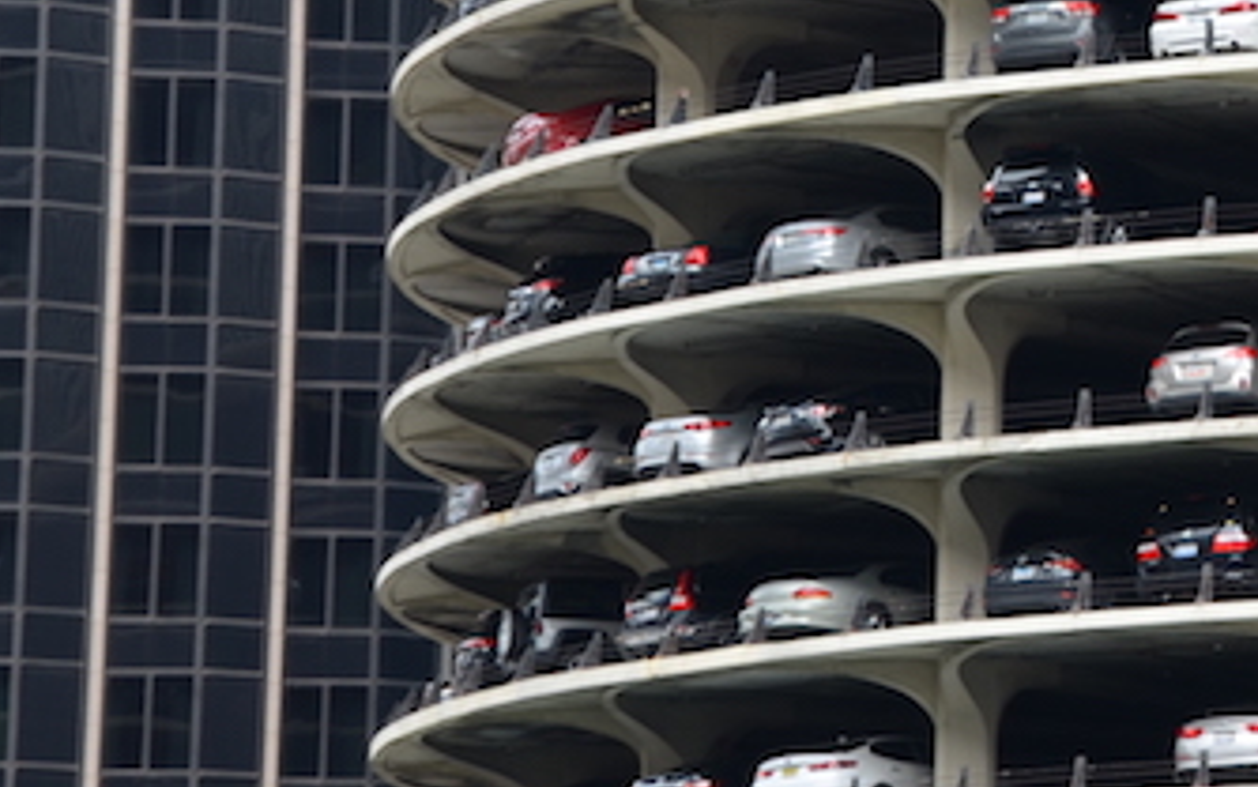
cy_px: -297
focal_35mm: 262
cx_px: 1665
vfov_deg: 5.0
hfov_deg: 7.9
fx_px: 8986
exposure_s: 1/40
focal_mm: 56
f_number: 10
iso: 100
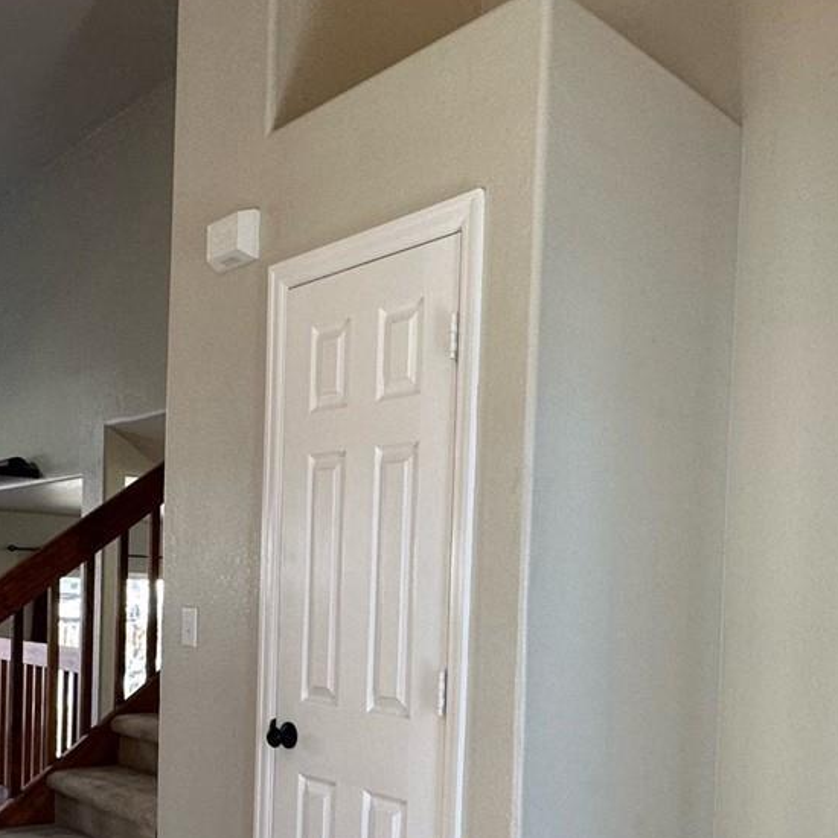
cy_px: 628
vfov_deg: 44.5
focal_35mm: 36
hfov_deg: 46.0
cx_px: 433
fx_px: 986
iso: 160
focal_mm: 2.22
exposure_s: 1/120
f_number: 2.2
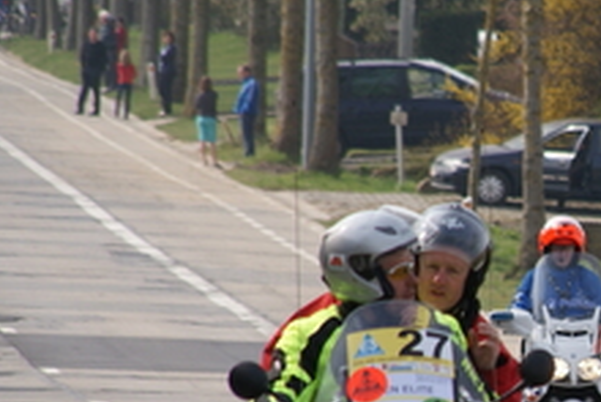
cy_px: 317
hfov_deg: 2.5
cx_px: 647
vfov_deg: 1.7
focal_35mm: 819
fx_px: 13681
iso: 100
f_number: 8
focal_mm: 200
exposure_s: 1/400
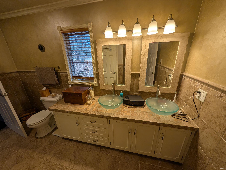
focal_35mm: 12
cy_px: 85
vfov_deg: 94.6
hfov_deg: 110.5
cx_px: 113
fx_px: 78
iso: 48
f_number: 1.7
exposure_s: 1/131
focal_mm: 2.02
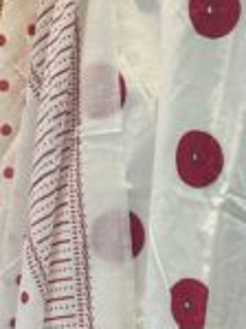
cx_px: 208
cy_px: 295
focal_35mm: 190
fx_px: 1805
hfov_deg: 7.8
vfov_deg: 10.4
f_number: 1.78
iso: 125
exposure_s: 1/60
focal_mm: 6.86
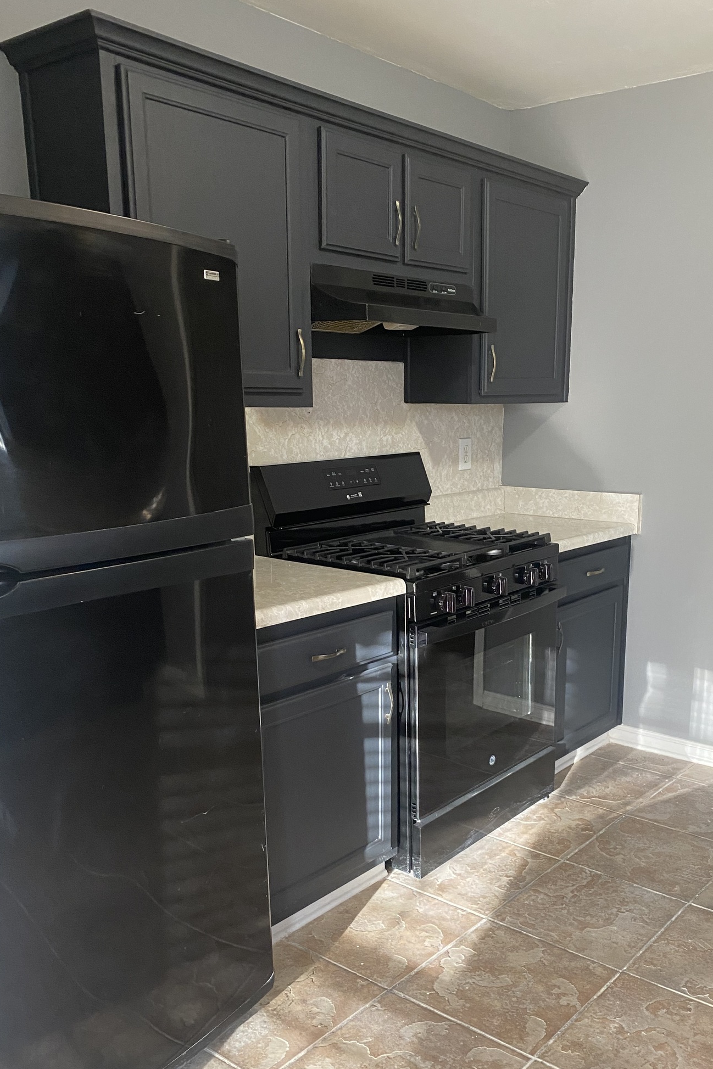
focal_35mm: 32
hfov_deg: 40.8
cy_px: 631
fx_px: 951
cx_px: 444
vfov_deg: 58.3
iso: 250
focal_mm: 4.25
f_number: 1.8
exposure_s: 1/60
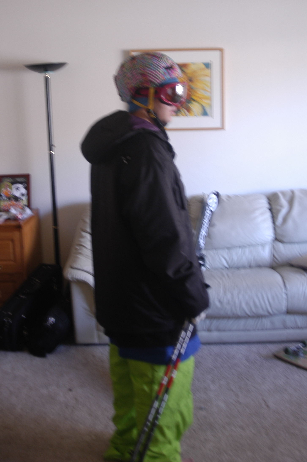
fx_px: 461
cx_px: 154
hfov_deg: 36.8
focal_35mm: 36
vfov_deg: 53.2
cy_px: 231
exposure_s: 1/15
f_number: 2.8
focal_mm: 24
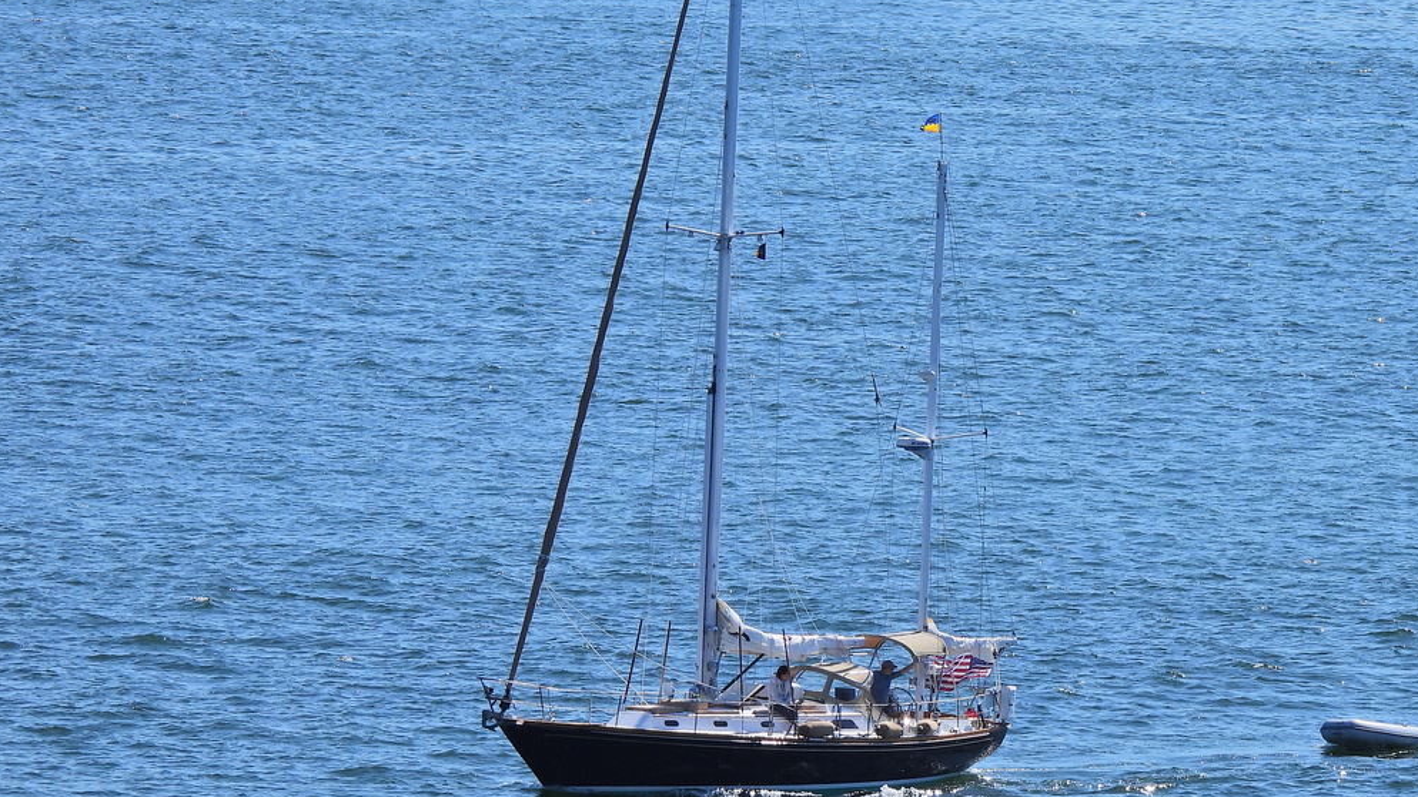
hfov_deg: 4.1
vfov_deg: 2.3
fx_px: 20040
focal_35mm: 533
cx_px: 887
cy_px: 324
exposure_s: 1/1000
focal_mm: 67.8
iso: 100
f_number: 5
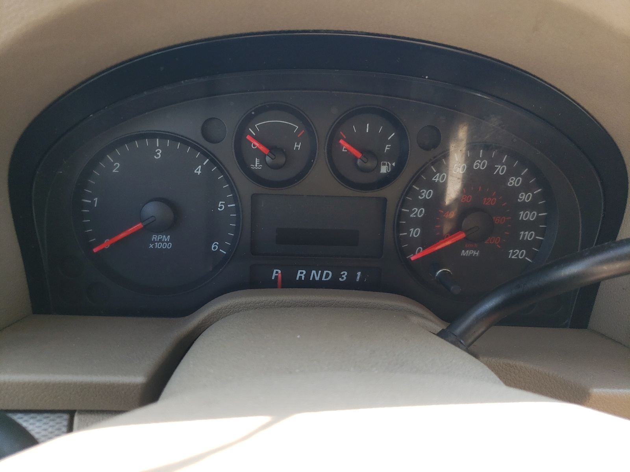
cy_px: 236
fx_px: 473
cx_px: 315
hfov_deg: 67.3
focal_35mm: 26
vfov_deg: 53.1
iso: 50
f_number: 1.5
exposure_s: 1/182
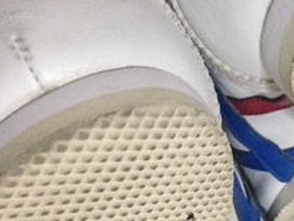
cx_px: 252
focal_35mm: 89
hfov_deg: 21.6
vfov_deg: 16.5
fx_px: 757
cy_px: 54
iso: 640
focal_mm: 4.12
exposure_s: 1/17
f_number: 2.4
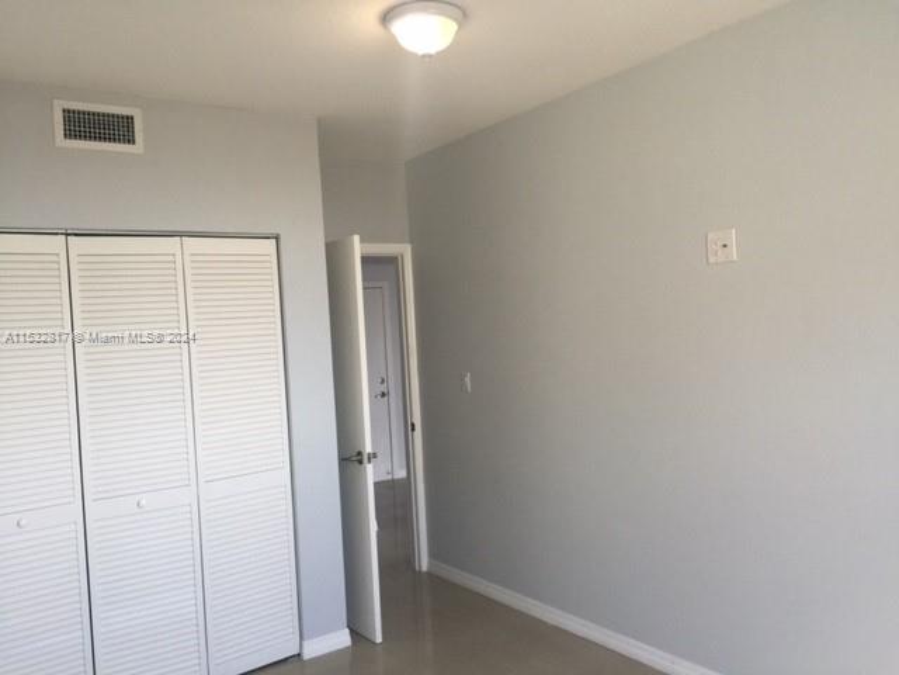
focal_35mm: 29
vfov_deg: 48.2
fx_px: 753
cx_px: 450
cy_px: 338
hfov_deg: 61.7
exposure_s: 1/40
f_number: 2.2
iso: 32
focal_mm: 4.15
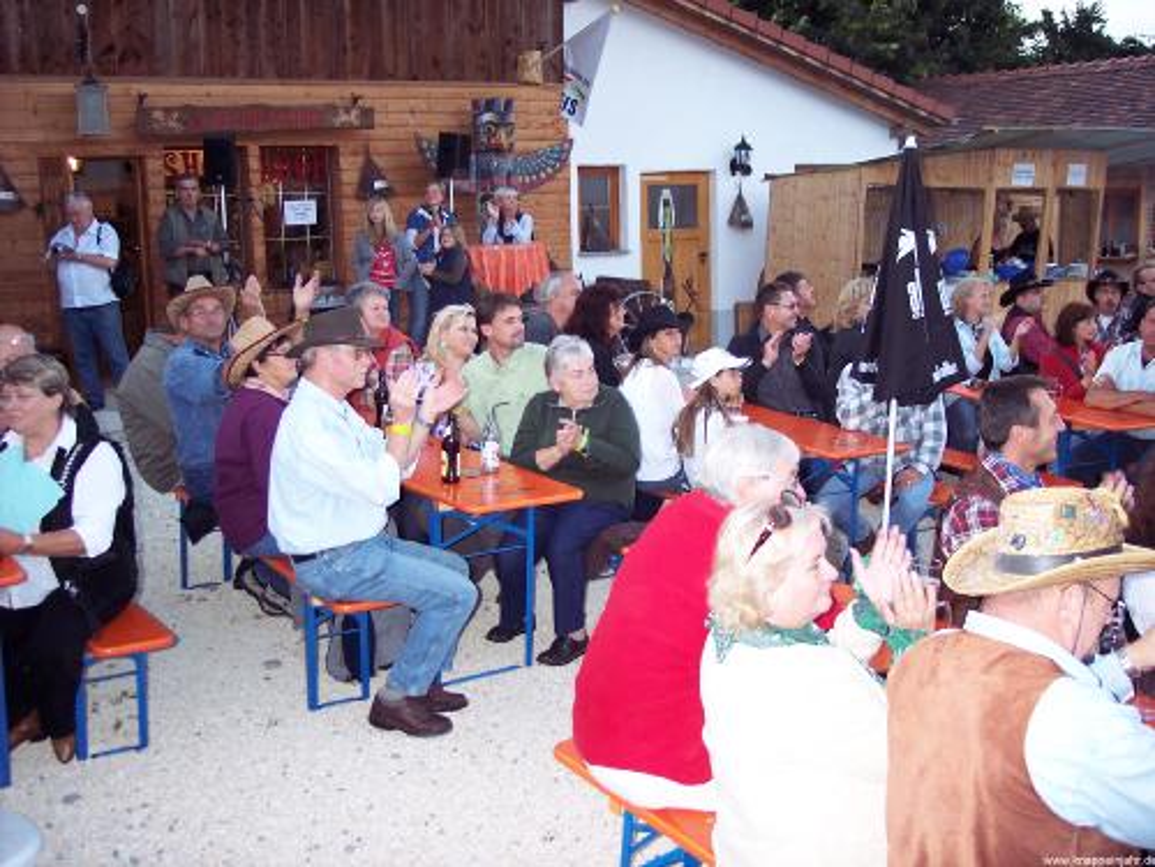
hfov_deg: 47.9
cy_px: 434
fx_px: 1301
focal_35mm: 39
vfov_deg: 36.8
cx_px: 578
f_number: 2.8
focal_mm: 8
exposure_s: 1/60
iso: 140
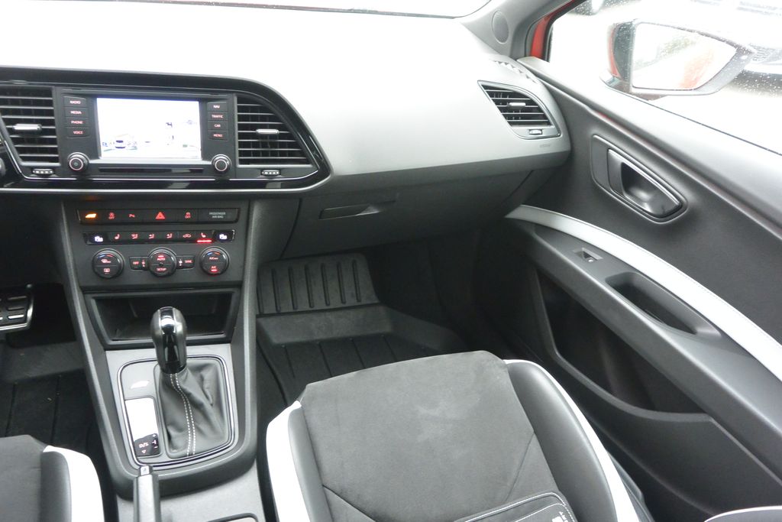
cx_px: 391
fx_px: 587
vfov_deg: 47.9
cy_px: 261
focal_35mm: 27
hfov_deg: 67.4
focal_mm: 10
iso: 1100
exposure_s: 1/30
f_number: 3.5
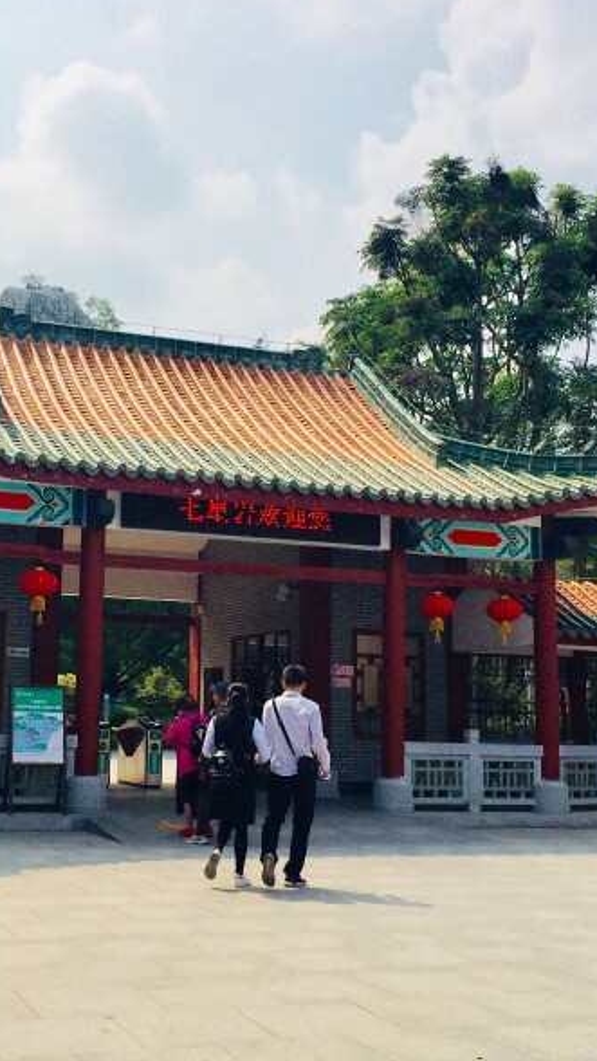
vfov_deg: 47.3
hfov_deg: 27.5
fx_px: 1209
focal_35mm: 43
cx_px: 184
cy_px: 521
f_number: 2.2
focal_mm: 4.15
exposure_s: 1/4950
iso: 32
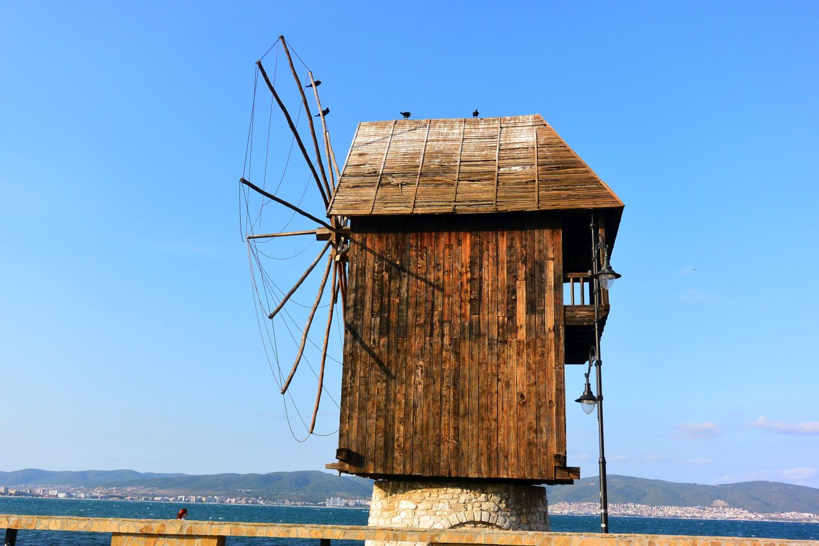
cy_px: 273
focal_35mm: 35
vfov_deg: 37.8
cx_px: 410
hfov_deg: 54.4
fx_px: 796
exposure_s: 1/800
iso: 160
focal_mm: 13.1
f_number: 5
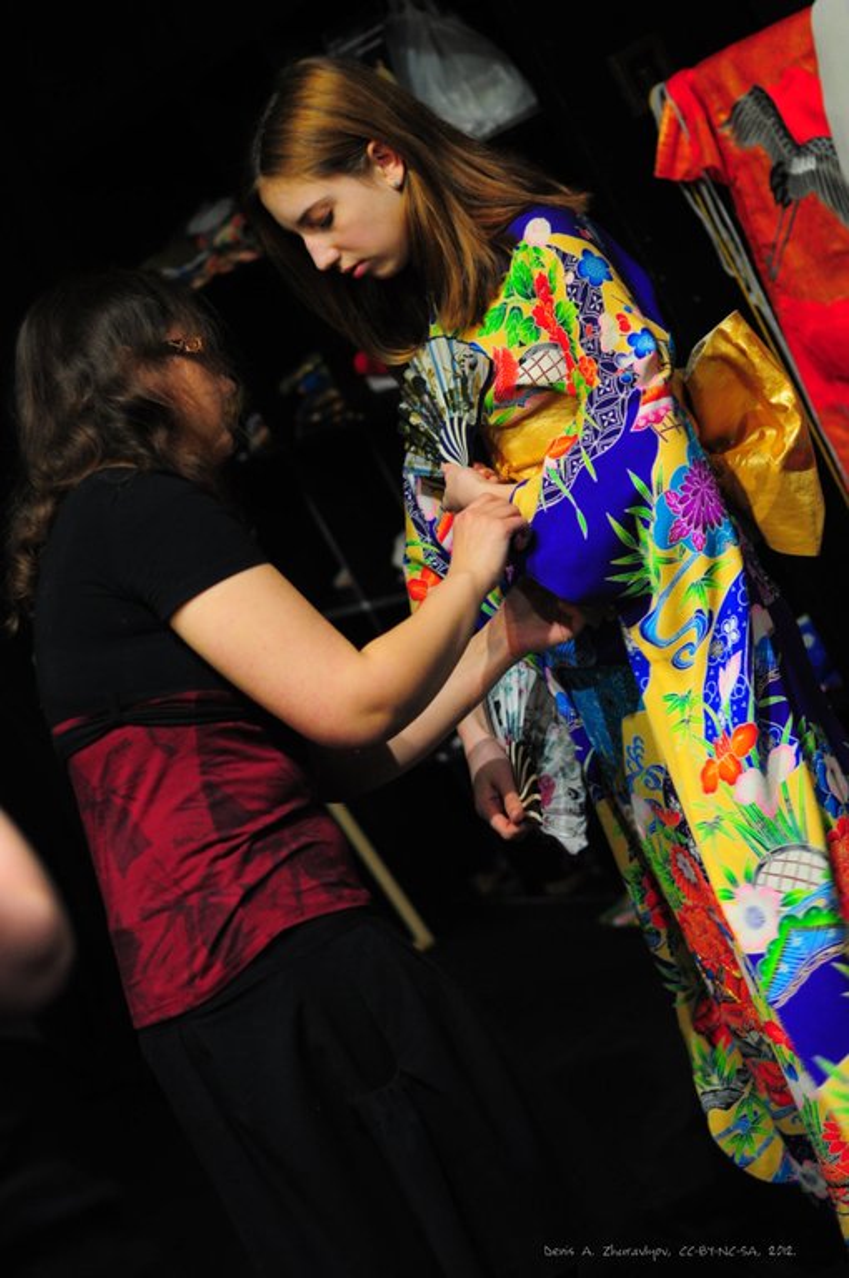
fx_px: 2660
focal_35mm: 75
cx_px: 424
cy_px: 639
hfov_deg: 18.1
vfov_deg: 27.0
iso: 800
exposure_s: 1/60
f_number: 2.5
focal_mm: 50
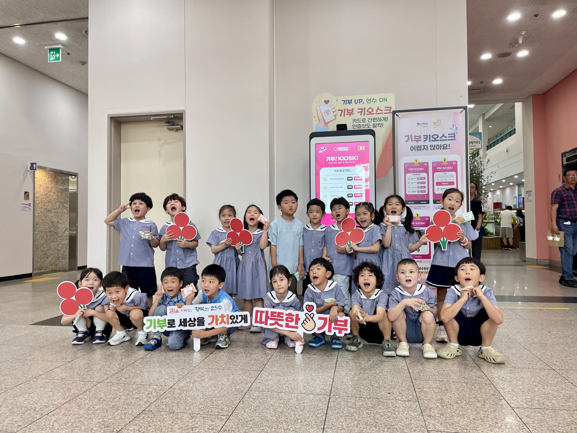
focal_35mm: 26
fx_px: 433
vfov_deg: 53.1
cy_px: 216
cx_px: 288
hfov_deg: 67.3
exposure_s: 1/60
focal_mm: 4.2
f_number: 1.6
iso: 64
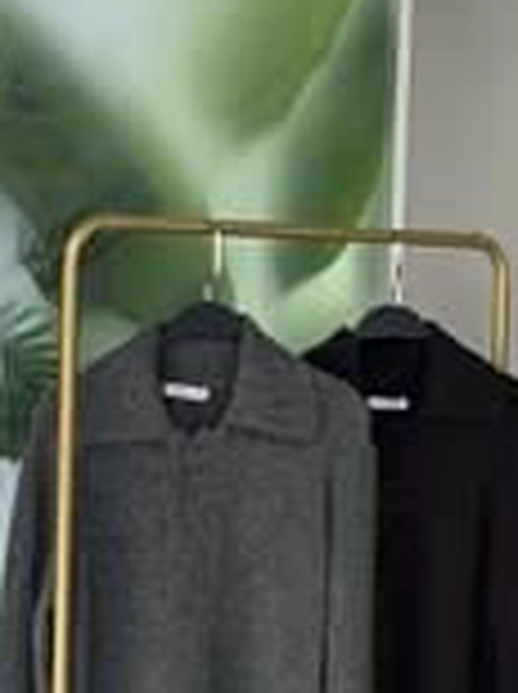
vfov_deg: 15.3
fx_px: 2581
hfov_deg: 11.3
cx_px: 613
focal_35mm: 129
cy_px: 439
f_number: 1.78
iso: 80
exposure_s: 1/754
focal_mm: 6.76
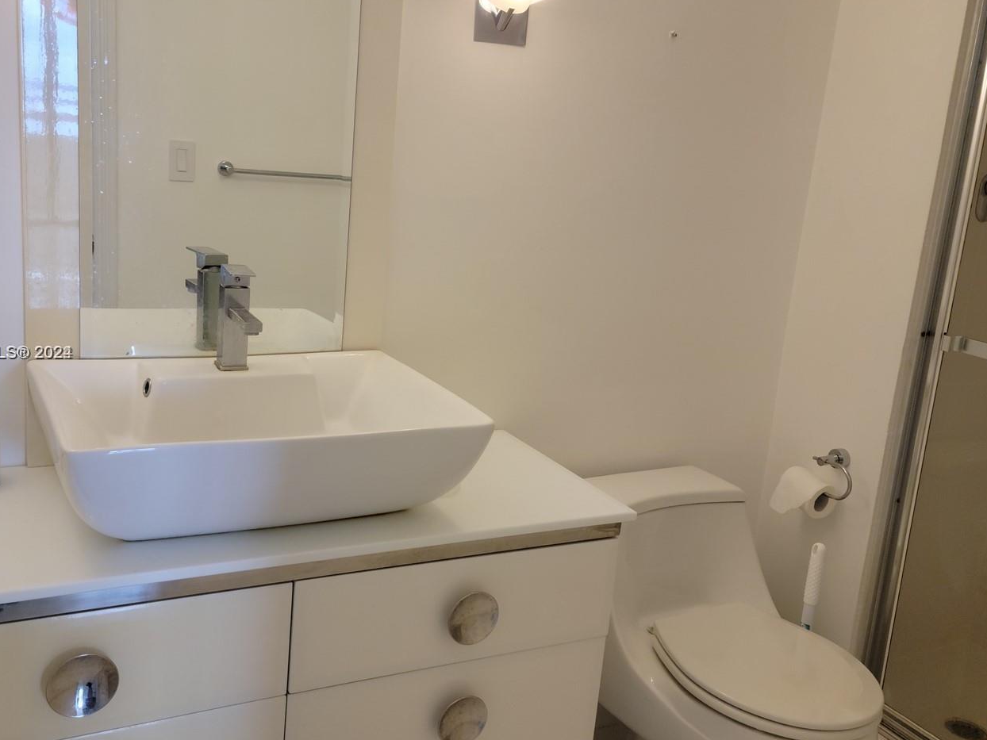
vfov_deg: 39.6
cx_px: 453
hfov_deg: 51.3
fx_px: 1026
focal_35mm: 36
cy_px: 354
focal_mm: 5.9
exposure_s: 1/60
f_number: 2
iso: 200
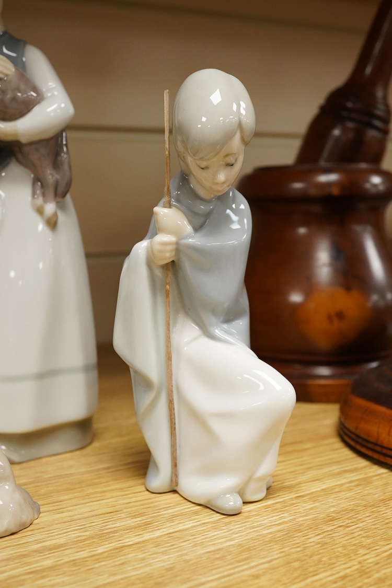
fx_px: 735
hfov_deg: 29.9
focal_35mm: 45
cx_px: 196
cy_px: 294
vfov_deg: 43.6
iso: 2500
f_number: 10
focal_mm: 30
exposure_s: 1/160
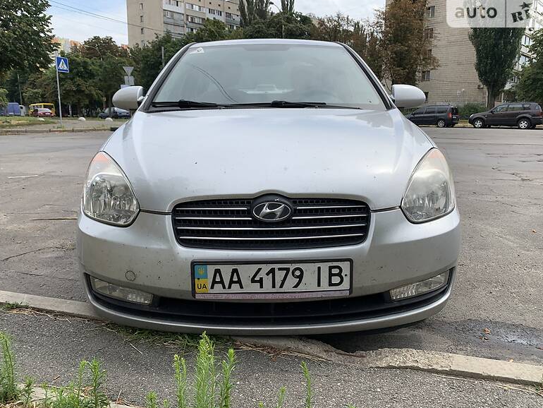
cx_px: 276
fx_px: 424
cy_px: 200
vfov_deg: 51.4
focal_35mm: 27
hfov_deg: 65.3
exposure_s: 1/1748
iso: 25
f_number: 1.8
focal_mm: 4.2
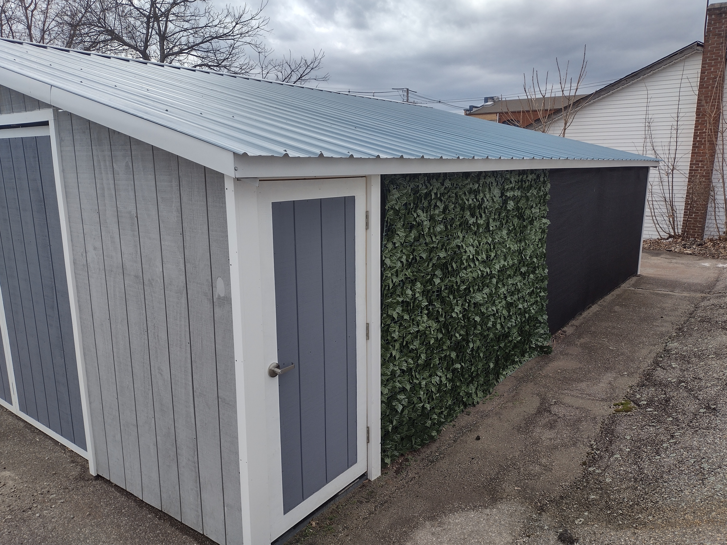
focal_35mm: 27
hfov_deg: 65.3
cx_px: 364
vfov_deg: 51.4
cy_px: 272
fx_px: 567
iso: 100
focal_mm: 4.71
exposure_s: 1/1985
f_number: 1.7
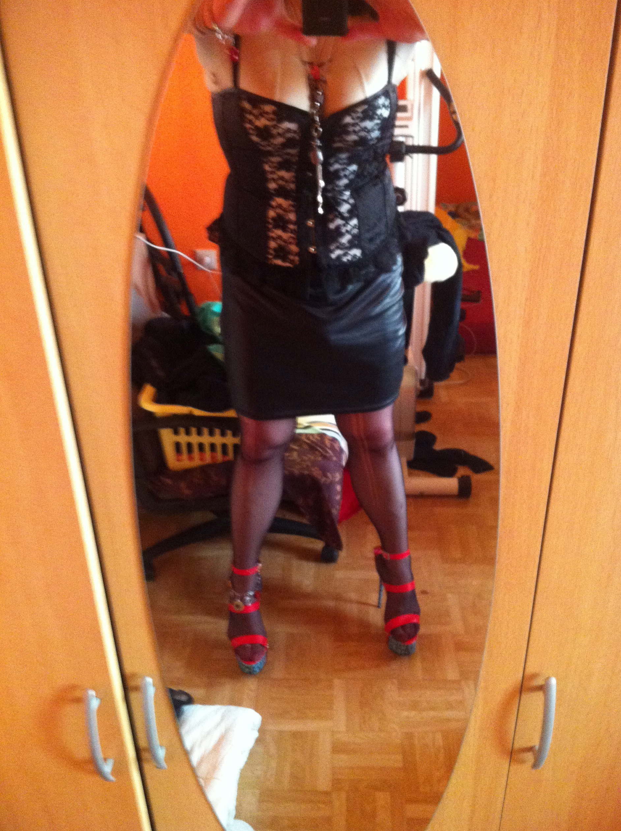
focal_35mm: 36
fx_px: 863
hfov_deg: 39.6
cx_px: 319
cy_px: 418
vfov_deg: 51.4
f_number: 2.8
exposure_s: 1/15
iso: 500
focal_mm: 3.85
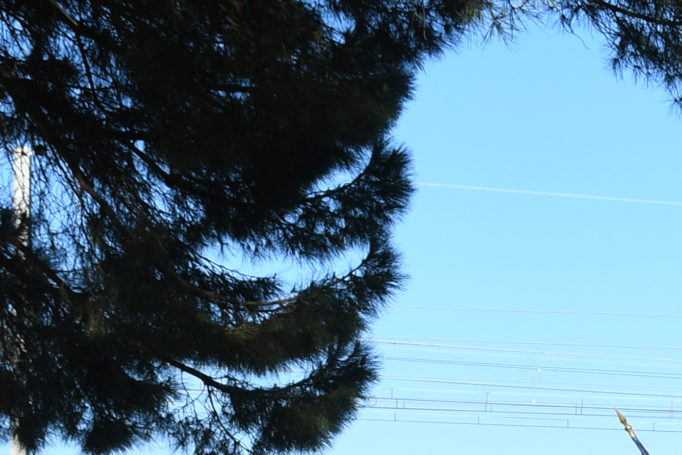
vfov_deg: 10.2
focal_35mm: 127
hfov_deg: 14.6
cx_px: 1134
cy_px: 796
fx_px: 2406
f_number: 5.6
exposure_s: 1/250
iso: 140
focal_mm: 22
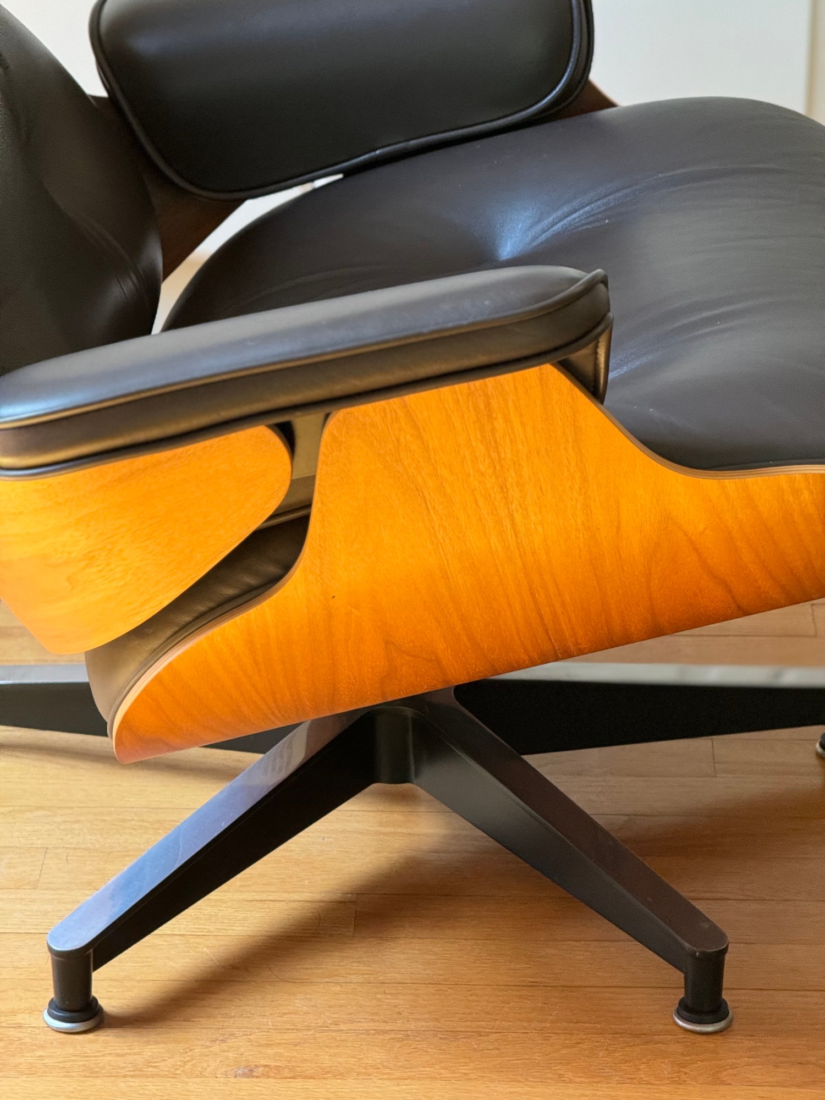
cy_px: 550
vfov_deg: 16.4
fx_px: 3813
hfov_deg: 12.3
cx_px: 412
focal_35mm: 120
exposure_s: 1/60
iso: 400
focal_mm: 15.66
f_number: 2.8
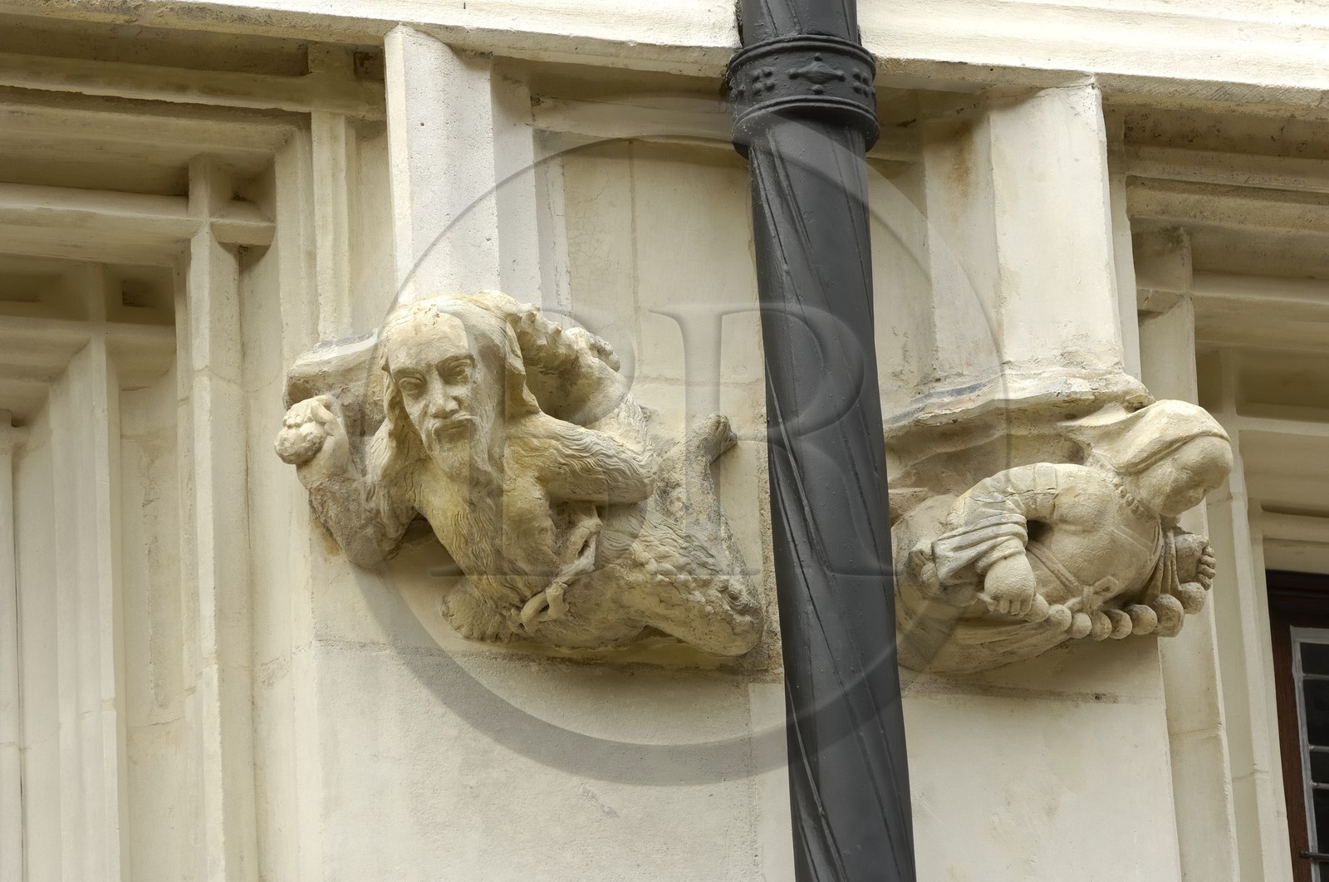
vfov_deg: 5.7
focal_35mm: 240
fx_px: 8847
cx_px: 664
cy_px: 441
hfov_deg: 8.6
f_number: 5.3
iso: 100
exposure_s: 1/160
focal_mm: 160
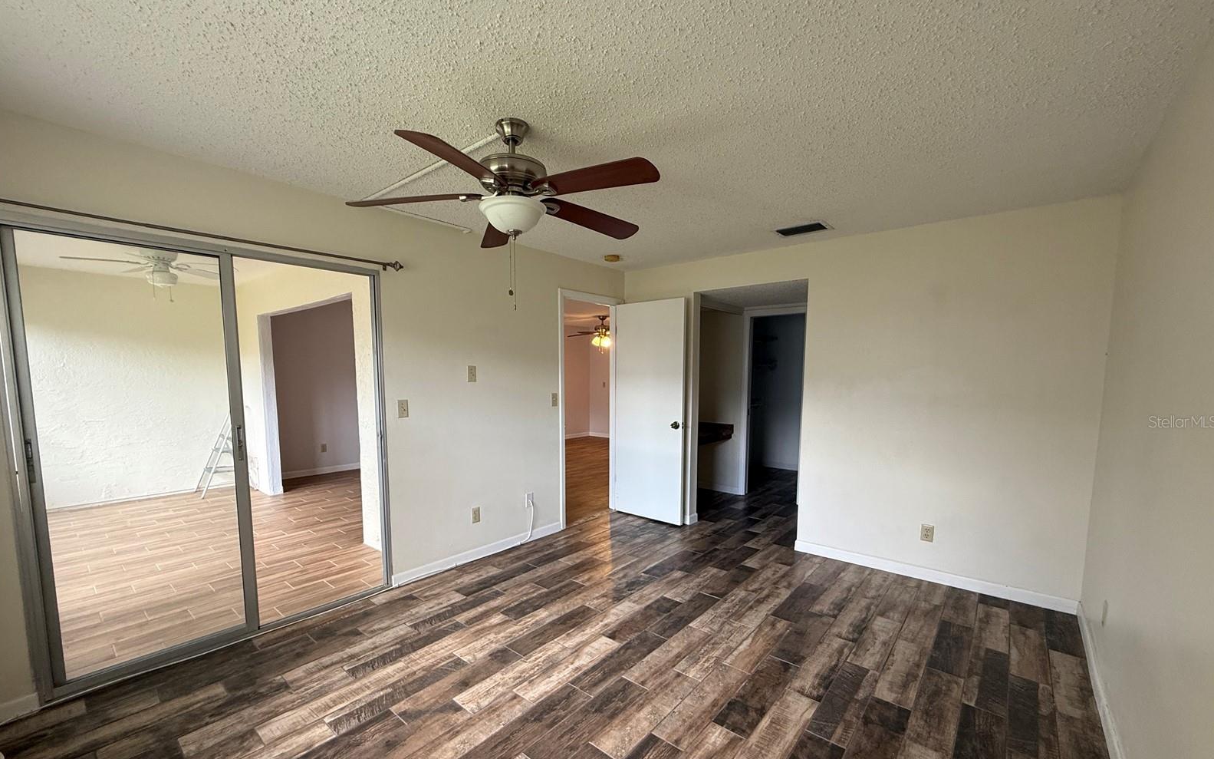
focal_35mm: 15
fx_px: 496
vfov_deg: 74.5
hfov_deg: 101.5
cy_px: 421
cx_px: 607
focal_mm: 2.22
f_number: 2.2
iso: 200
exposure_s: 1/99
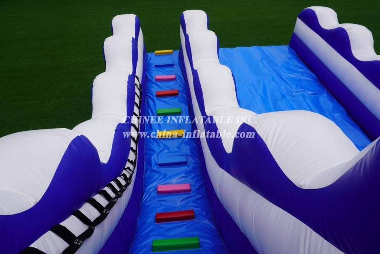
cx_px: 190
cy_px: 127
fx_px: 253
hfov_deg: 73.7
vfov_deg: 53.1
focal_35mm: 24
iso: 100
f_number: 7.1
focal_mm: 16
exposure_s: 1/500
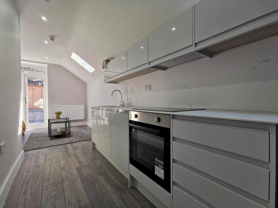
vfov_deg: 78.1
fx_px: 128
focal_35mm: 16
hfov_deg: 94.5
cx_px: 139
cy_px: 104
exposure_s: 1/100
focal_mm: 2.35
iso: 160
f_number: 2.2
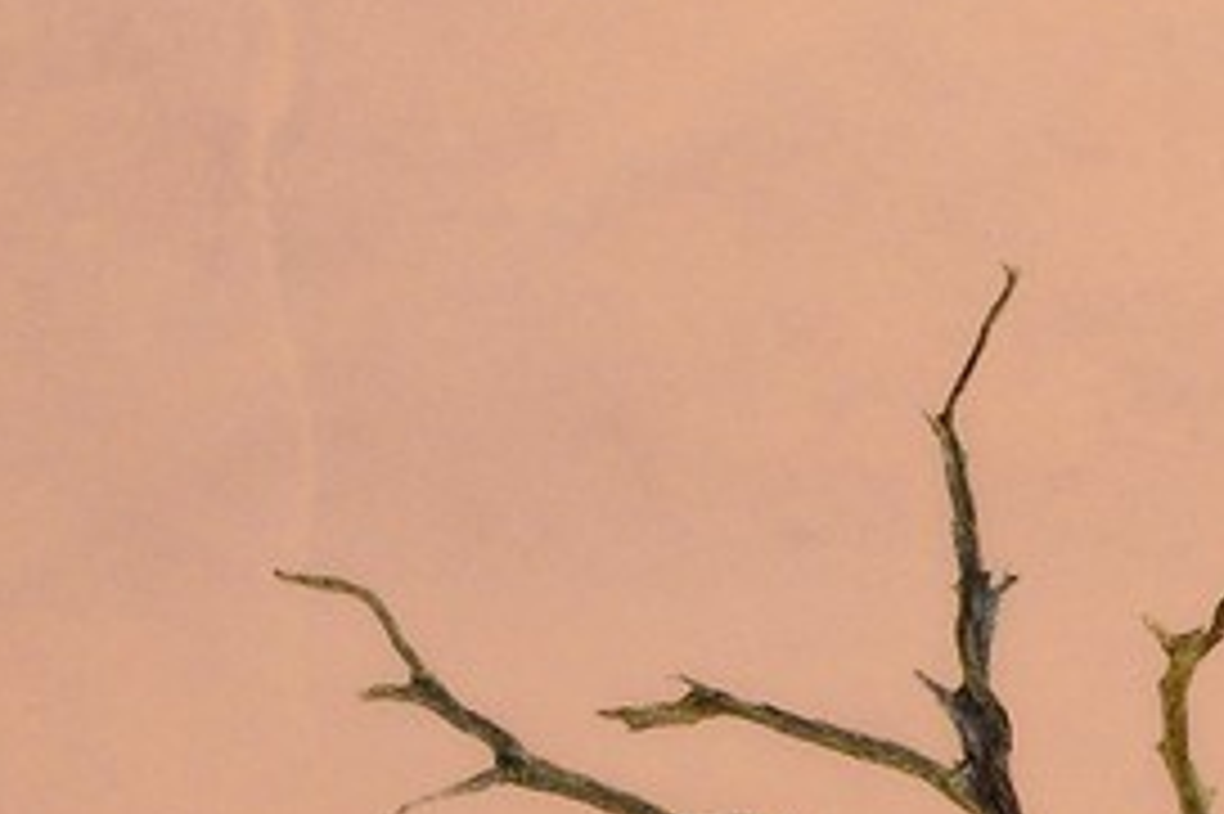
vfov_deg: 1.3
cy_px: 612
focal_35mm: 1060
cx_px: 3141
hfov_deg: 1.9
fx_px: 36017
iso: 400
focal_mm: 180
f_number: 9
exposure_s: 1/250
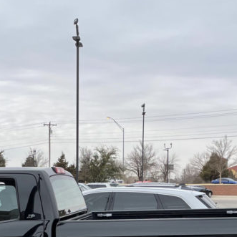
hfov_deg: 24.2
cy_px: 238
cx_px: 84
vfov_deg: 23.3
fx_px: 550
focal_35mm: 71
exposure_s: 1/2212
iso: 32
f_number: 1.6
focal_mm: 4.2
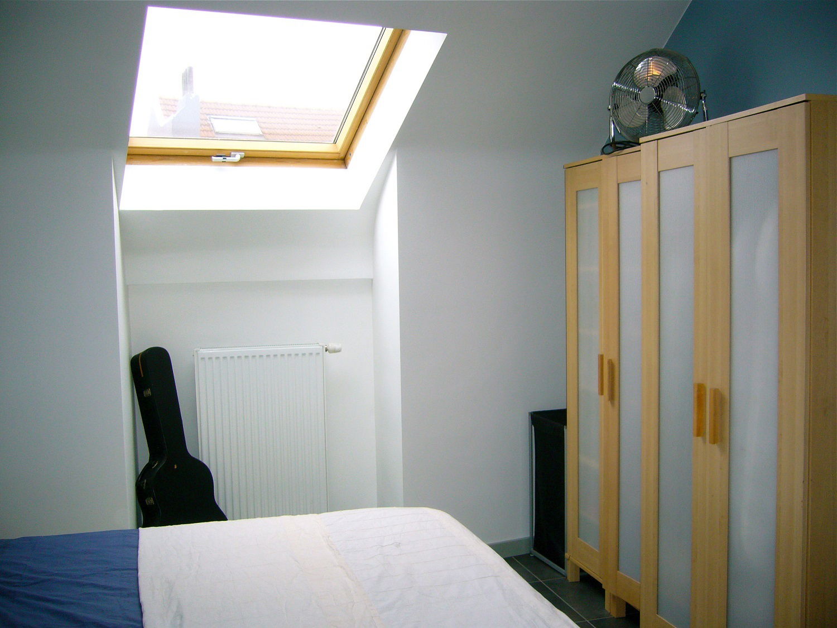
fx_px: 846
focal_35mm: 35
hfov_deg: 52.6
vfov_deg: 40.7
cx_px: 418
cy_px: 314
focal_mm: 5.8
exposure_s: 1/100
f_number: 2.8
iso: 100
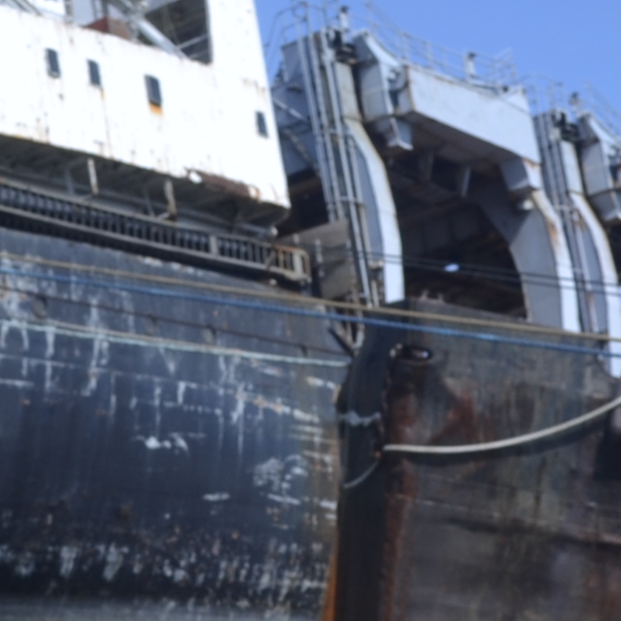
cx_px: 245
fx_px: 3572
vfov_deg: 9.5
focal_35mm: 176
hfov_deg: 9.9
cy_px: 1041
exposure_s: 1/250
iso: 100
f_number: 8
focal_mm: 26
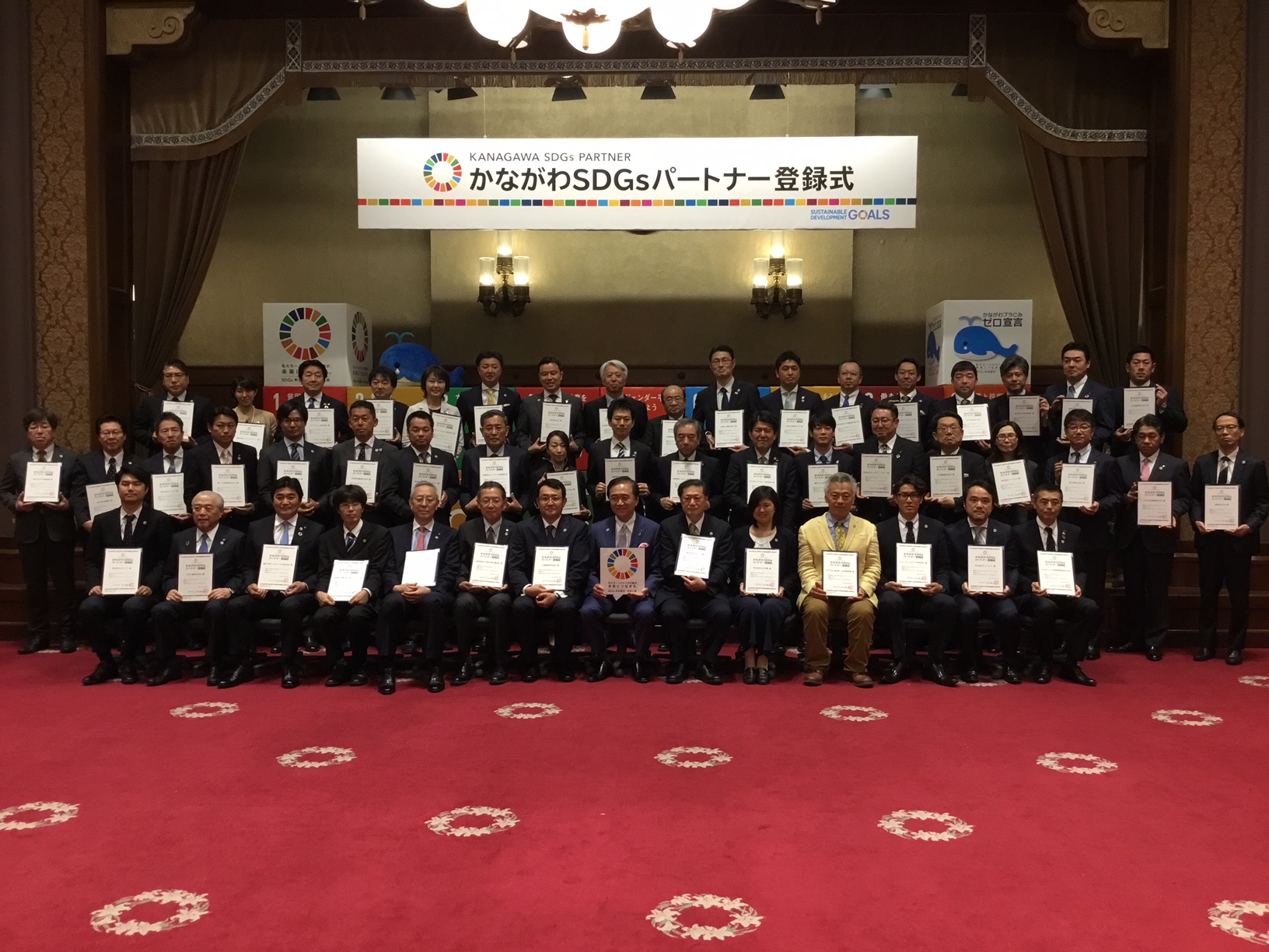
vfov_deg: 45.4
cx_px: 634
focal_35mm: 31
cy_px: 476
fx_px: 1136
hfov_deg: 58.4
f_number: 2.4
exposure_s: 1/30
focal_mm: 3.3
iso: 80
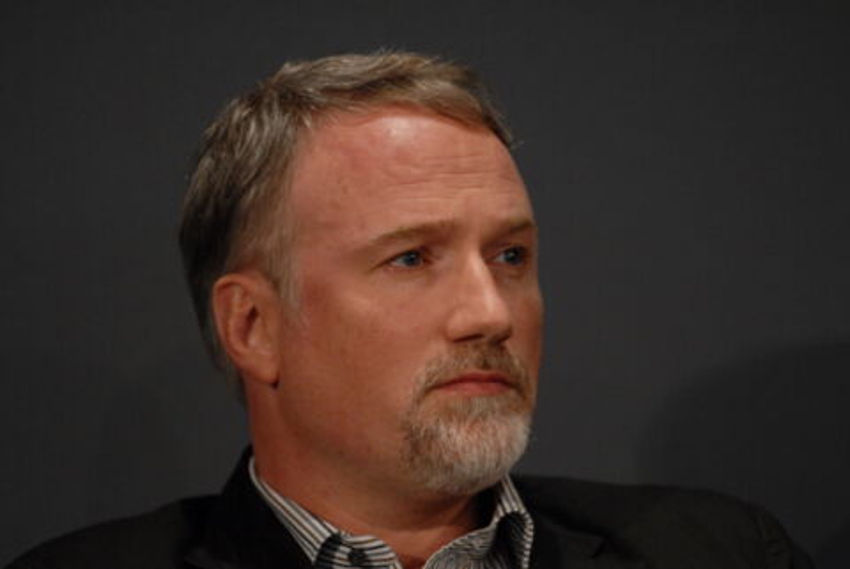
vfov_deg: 4.6
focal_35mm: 300
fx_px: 7090
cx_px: 425
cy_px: 284
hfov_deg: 6.9
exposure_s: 1/50
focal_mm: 200
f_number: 2.8
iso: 800
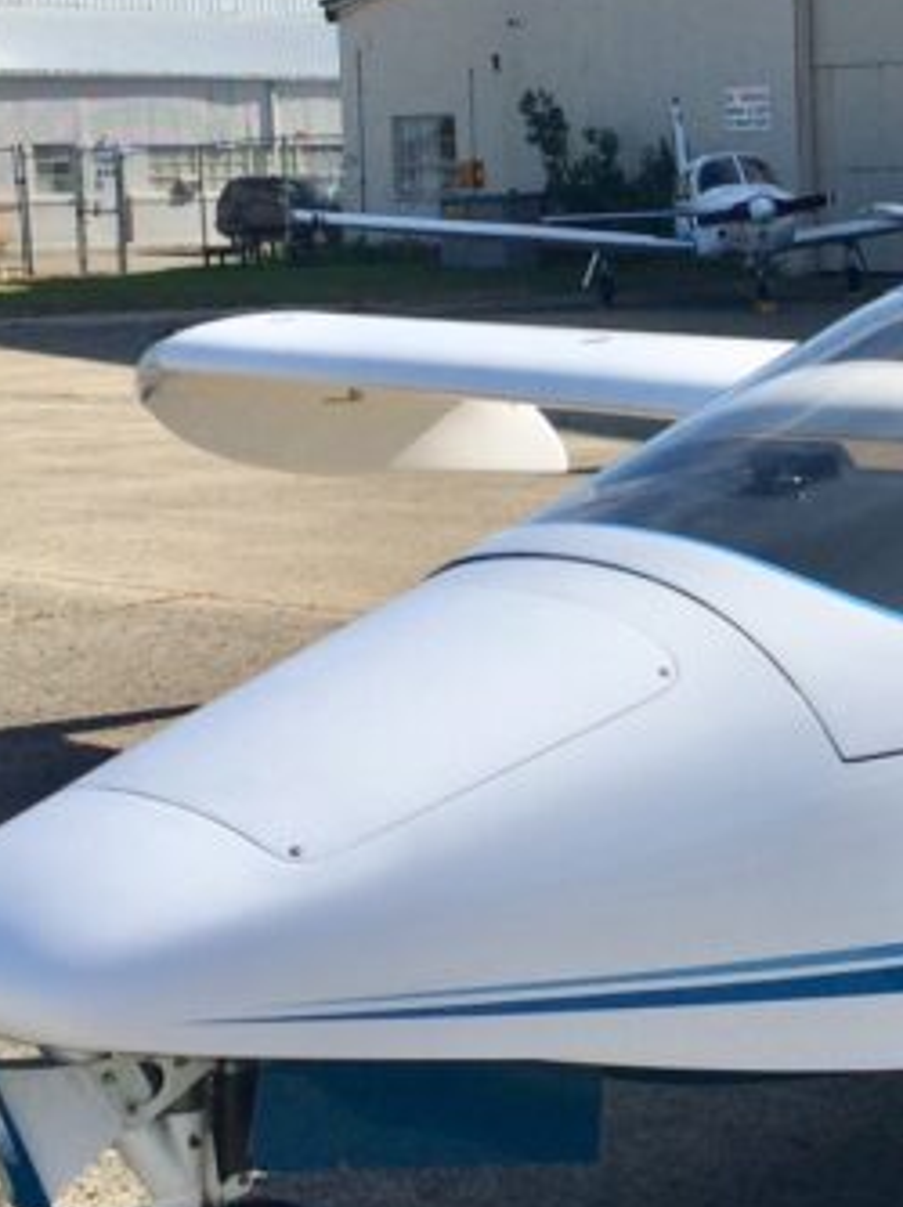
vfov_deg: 21.9
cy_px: 416
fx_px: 3100
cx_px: 1022
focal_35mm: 89
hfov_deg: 16.0
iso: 32
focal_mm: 4.15
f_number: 2.2
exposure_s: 1/2415
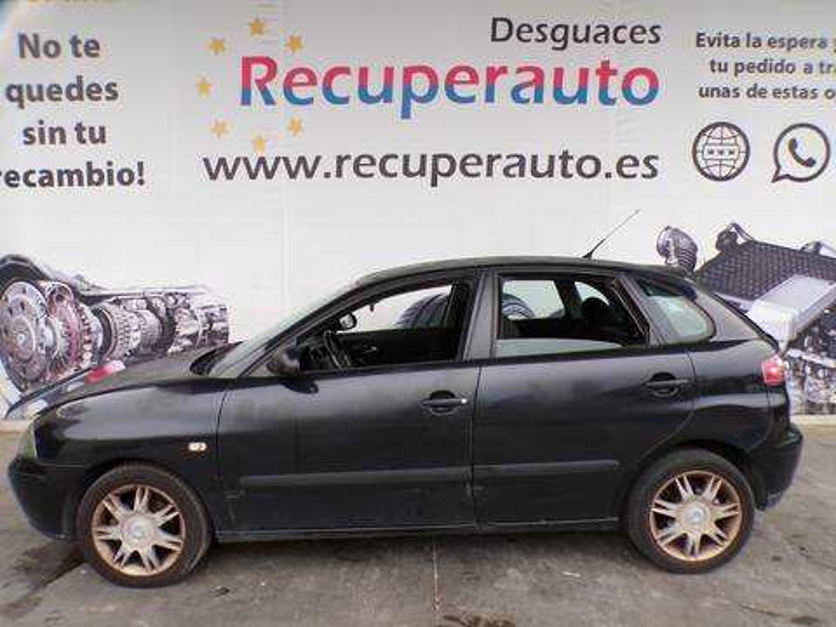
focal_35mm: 24
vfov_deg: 56.8
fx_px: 580
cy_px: 314
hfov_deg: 71.6
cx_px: 418
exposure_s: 1/70
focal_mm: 4.3
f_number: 4.4
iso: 100
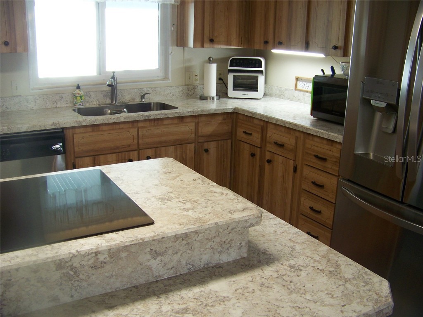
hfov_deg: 51.4
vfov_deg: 39.7
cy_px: 158
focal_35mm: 36
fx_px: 440
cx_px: 212
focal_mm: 5.85
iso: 100
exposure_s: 1/30
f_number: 2.8
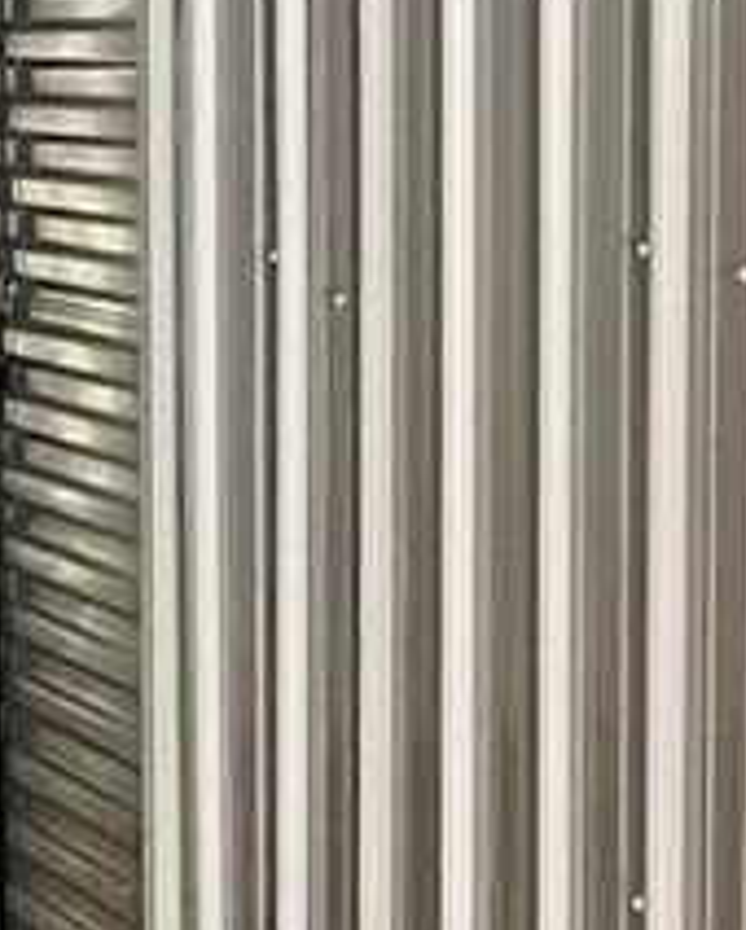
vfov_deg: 10.5
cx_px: -862
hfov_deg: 8.1
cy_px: 985
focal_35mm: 181
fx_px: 4988
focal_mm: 5.1
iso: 500
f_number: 1.6
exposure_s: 1/60
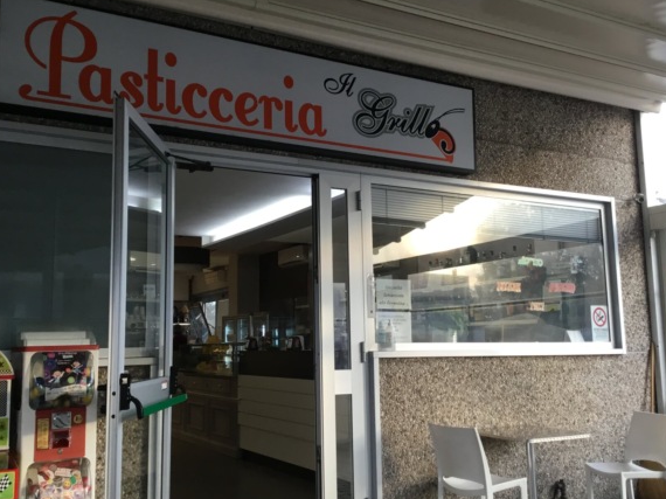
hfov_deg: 50.1
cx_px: 312
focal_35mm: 37
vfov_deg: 38.6
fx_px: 712
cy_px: 250
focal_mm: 3.3
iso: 25
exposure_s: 1/33
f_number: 2.4
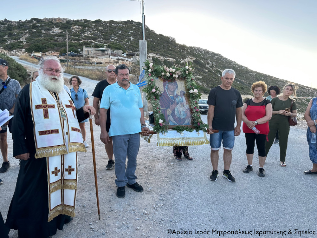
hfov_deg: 71.6
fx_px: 220
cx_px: 158
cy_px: 119
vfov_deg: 56.8
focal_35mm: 24
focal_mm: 6.86
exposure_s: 1/417
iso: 80
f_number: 1.78
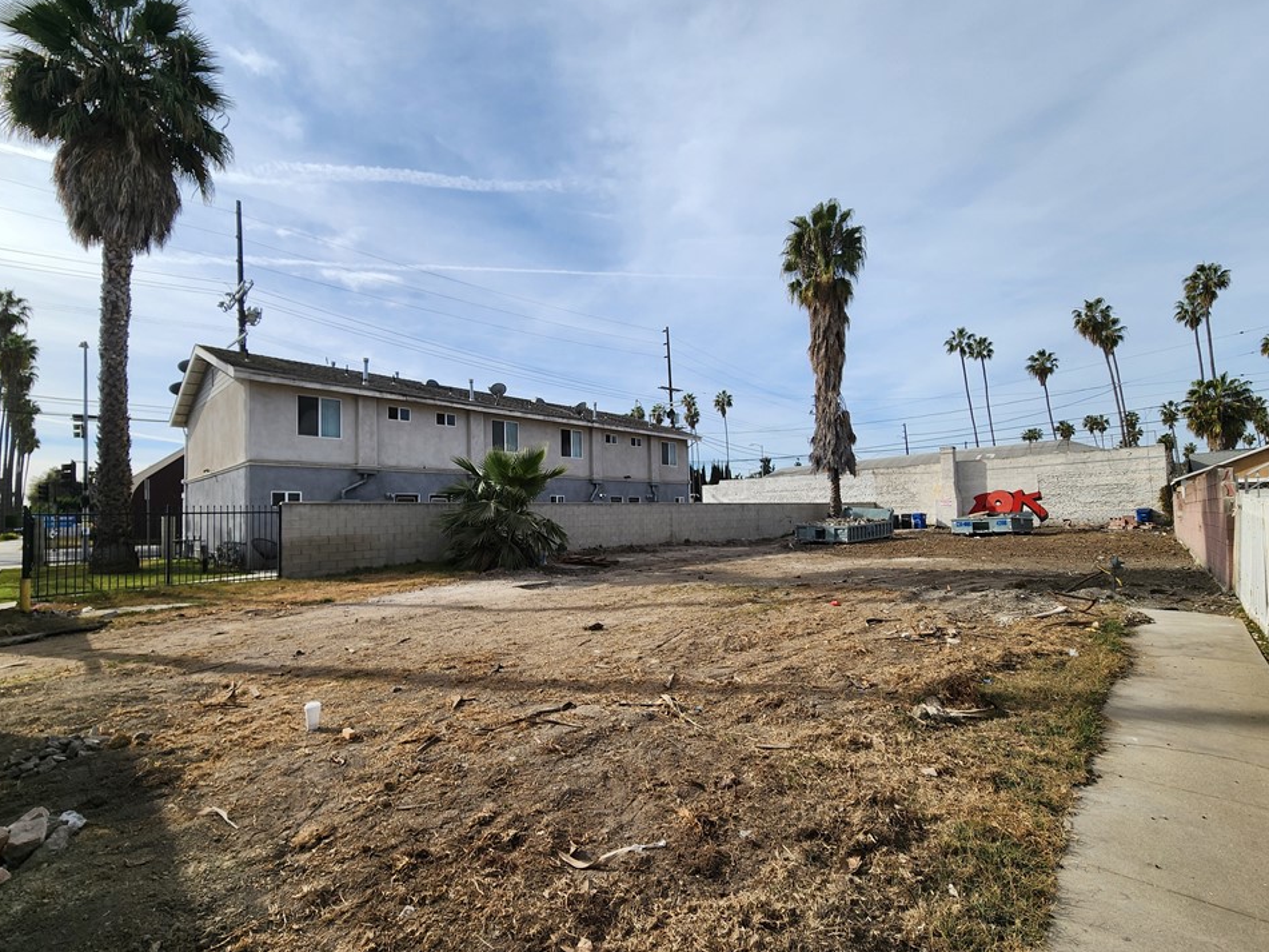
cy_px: 485
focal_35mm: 14
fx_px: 513
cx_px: 631
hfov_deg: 102.1
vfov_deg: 85.7
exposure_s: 1/2628
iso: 50
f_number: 2.2
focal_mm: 2.2
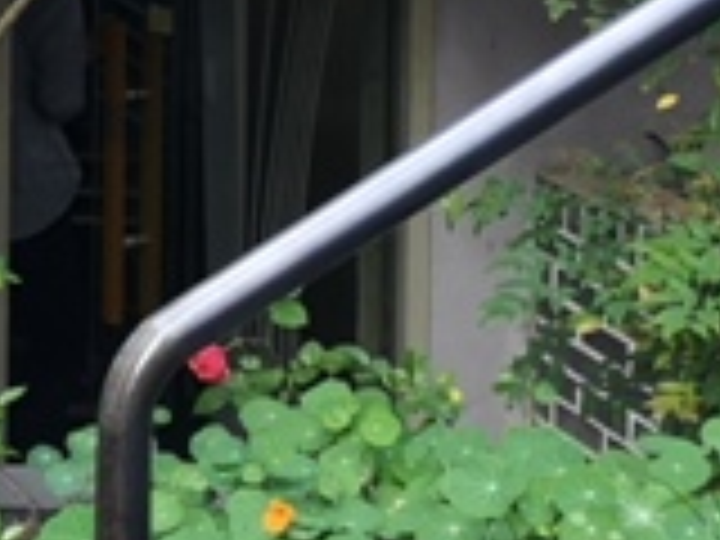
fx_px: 2808
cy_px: -508
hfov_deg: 12.2
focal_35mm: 135
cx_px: -904
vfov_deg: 10.2
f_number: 1.8
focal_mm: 3.95
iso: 100
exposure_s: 1/50
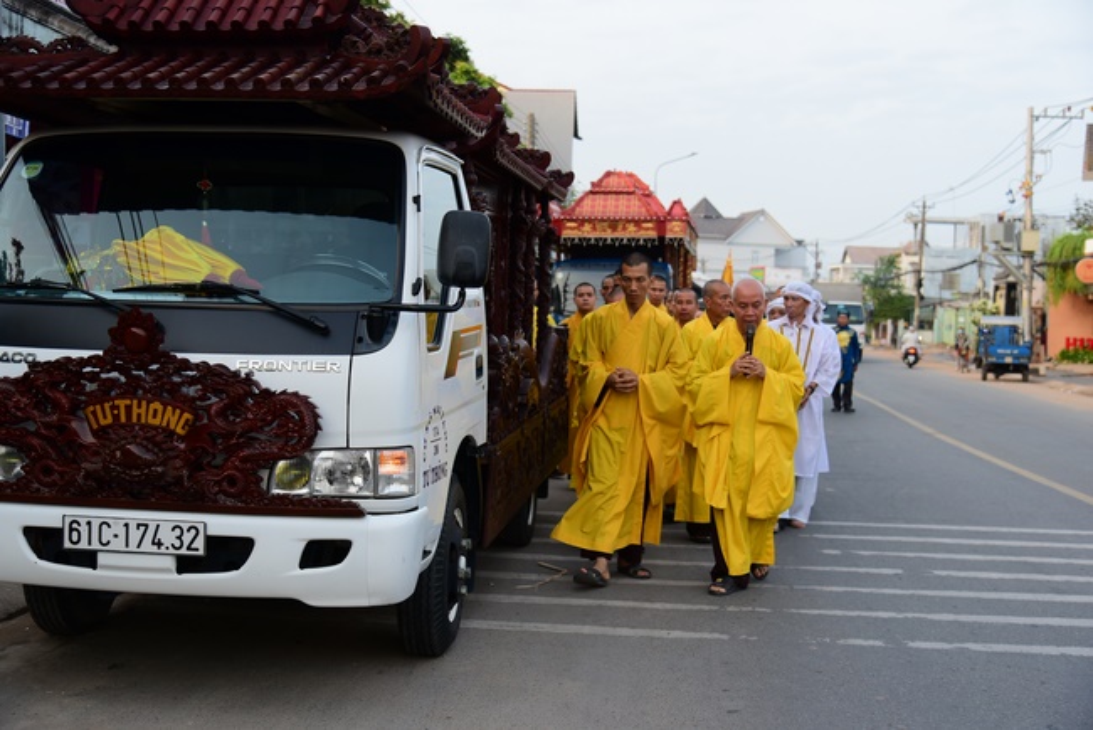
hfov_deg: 44.5
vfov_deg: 30.5
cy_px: 365
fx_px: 1336
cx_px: 546
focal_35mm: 44
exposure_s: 1/250
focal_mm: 44
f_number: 4
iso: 320
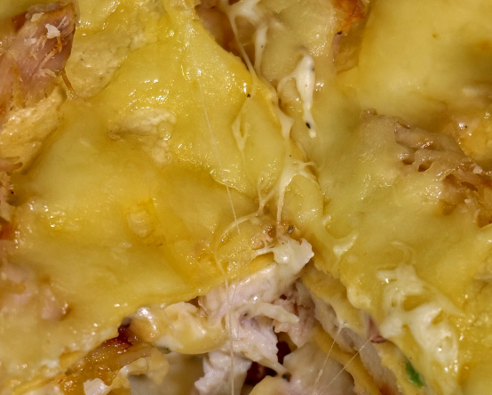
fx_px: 2841
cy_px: 277
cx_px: 314
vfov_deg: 7.9
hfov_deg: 9.9
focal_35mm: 195
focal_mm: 60
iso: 400
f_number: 5.6
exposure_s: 1/80
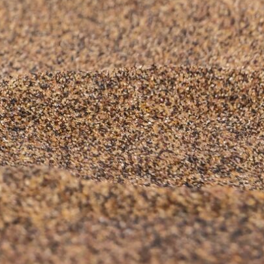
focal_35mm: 312
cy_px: 21
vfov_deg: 5.6
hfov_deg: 5.5
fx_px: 2692
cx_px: -327
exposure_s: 1/250
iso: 250
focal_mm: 50
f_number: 10
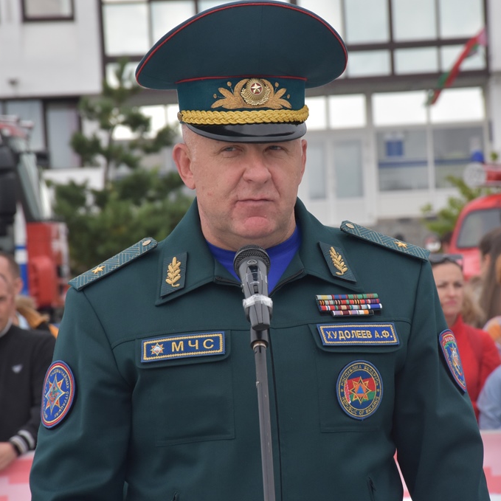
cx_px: 299
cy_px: 251
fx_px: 3651
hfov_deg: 7.8
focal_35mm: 223
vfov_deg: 7.8
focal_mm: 116
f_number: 10
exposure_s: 1/400
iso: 1000
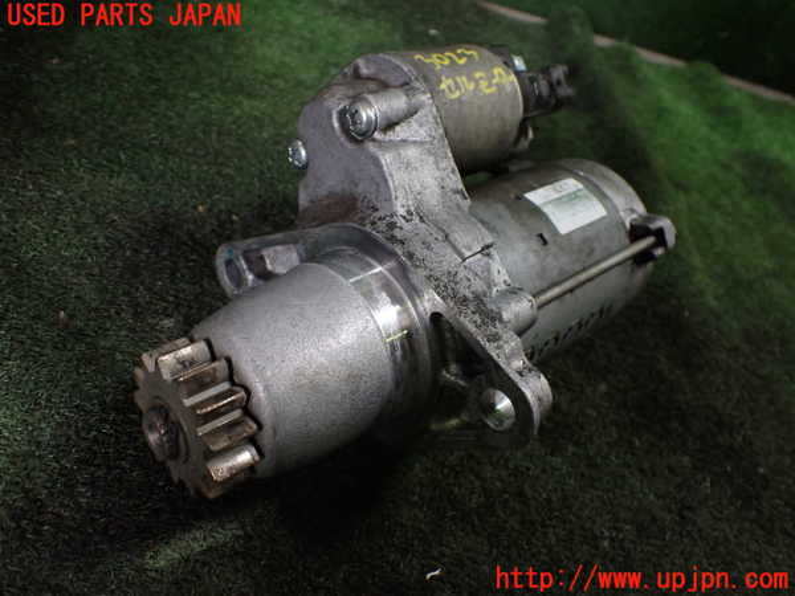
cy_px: 298
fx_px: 689
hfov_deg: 60.0
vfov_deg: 46.8
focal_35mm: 30
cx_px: 398
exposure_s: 1/125
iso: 400
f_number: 2.3
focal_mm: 5.4
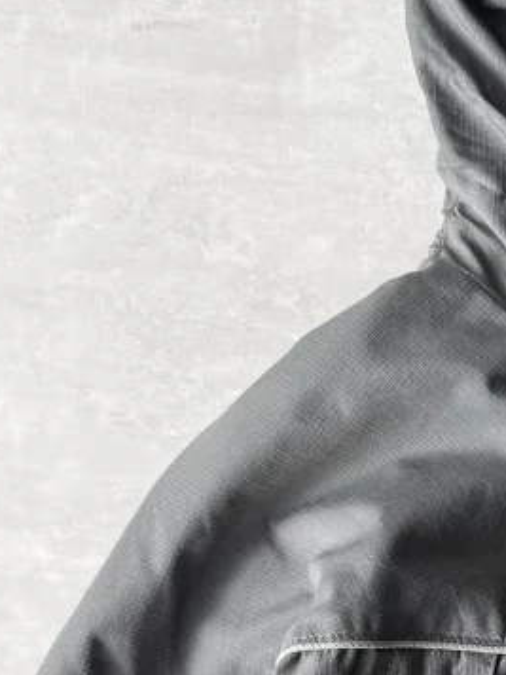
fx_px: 1891
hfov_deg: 14.2
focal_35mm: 97
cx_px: 785
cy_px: 783
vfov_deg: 19.2
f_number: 1.78
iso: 64
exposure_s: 1/201
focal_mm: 6.76
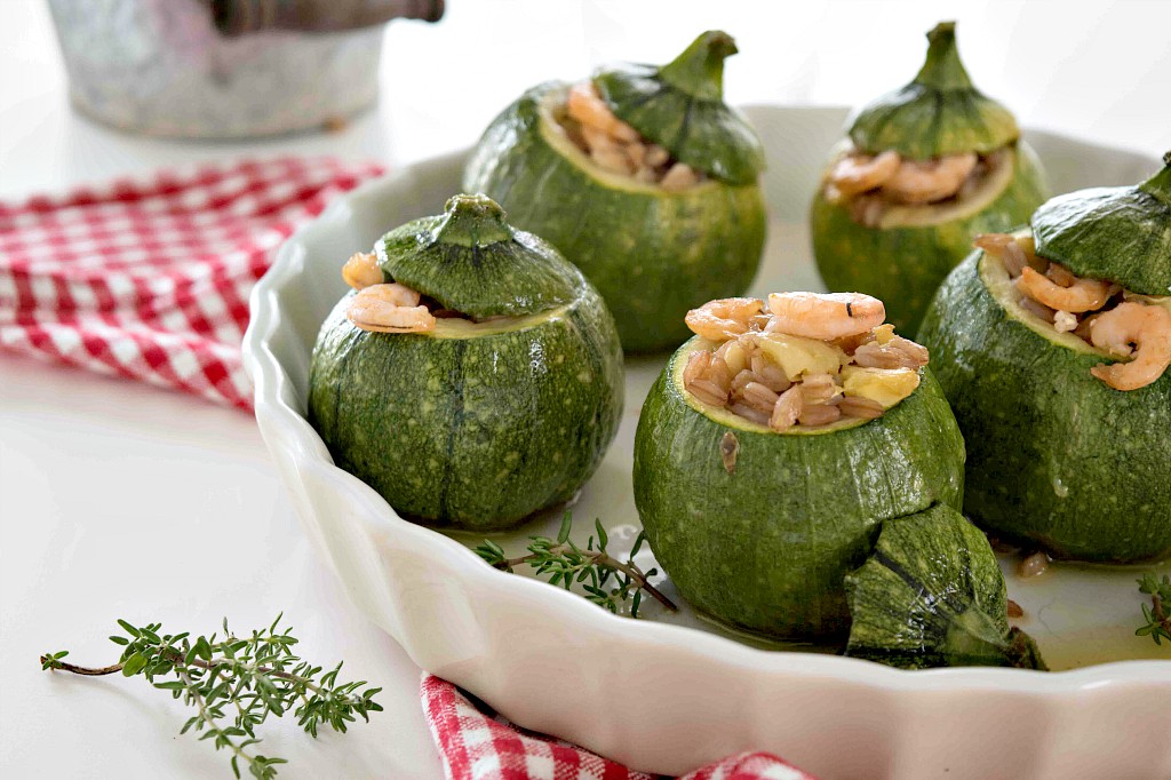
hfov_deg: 27.0
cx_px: 586
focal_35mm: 75
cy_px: 390
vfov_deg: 18.2
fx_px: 2439
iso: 100
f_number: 5.6
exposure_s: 1/20
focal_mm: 50
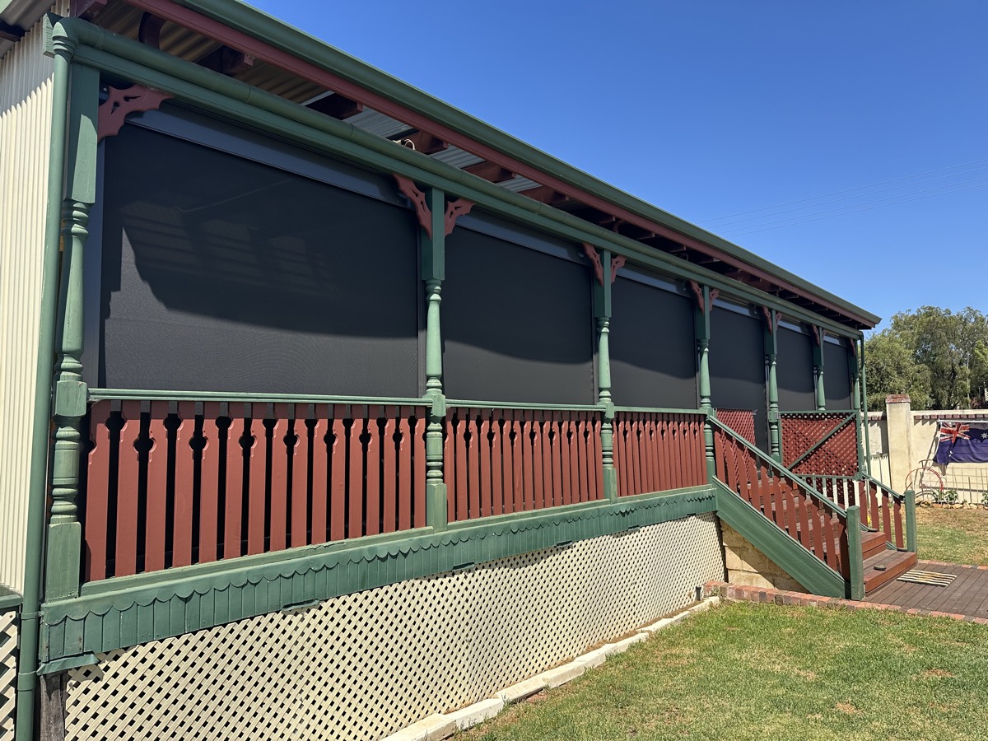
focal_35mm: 24
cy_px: 370
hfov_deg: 71.6
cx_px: 494
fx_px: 685
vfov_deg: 56.8
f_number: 1.78
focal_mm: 6.86
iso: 80
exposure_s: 1/2660
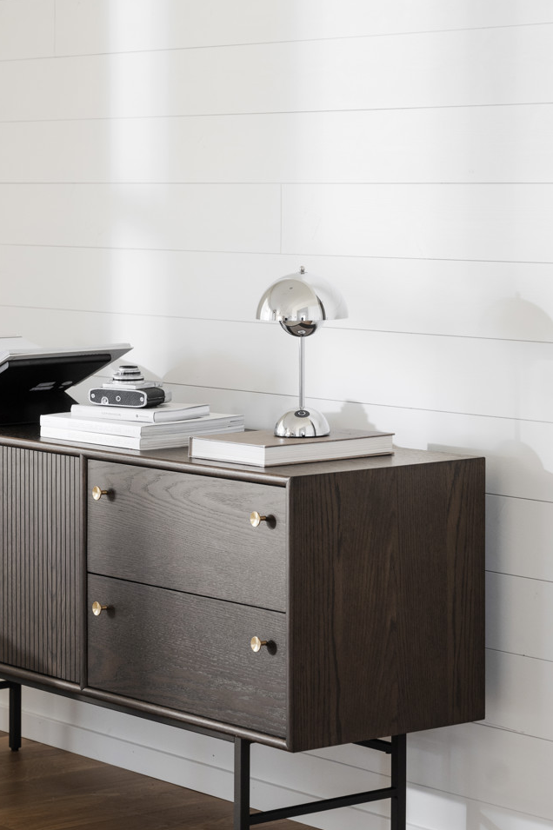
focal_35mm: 110
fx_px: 2536
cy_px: 377
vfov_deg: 18.6
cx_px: 123
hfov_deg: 12.4
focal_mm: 70
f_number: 4.5
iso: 250
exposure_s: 1/50
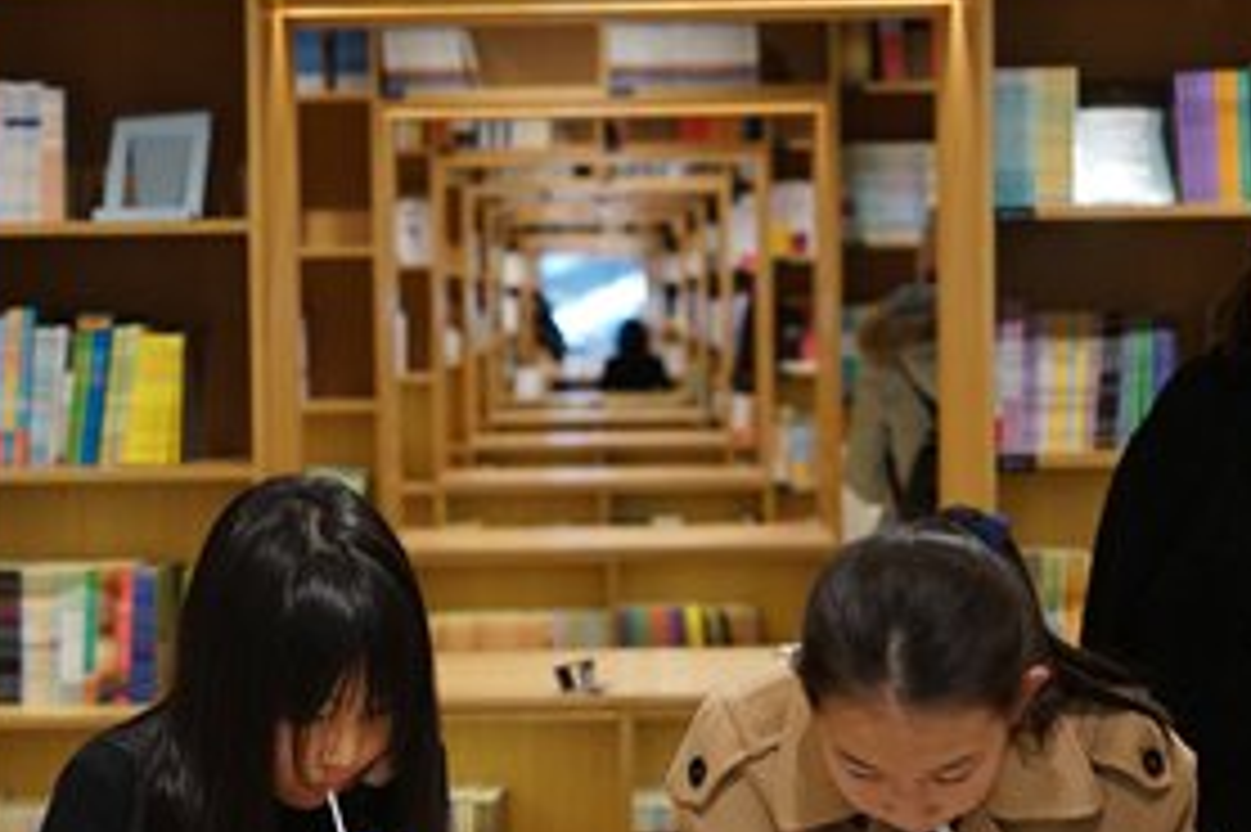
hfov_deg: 22.6
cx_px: 562
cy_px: 492
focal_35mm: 90
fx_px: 3126
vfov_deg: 15.2
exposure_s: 1/160
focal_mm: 50
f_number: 3.5
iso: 1600
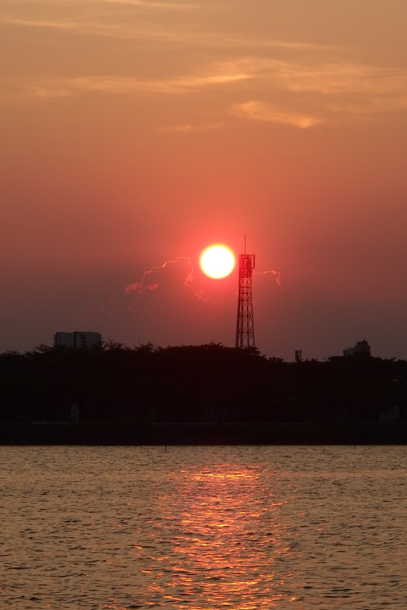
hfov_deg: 7.5
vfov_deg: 11.3
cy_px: 364
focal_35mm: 182
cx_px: 211
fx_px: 3087
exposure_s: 1/800
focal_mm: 23.5
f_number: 4
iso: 100
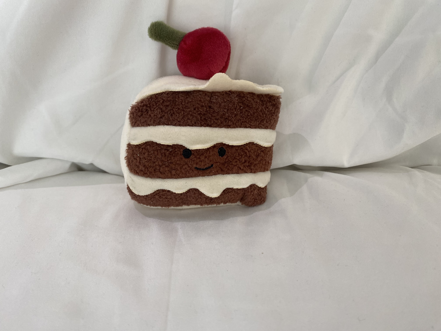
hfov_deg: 67.3
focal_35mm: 26
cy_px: 166
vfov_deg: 53.1
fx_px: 331
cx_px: 220
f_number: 1.8
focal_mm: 4.25
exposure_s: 1/121
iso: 100
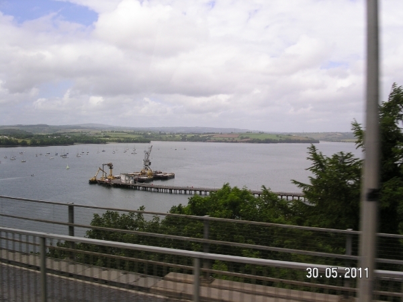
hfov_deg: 49.0
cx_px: 202
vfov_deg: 37.7
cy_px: 151
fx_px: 442
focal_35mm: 38
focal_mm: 7.8
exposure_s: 1/180
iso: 100
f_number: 5.6
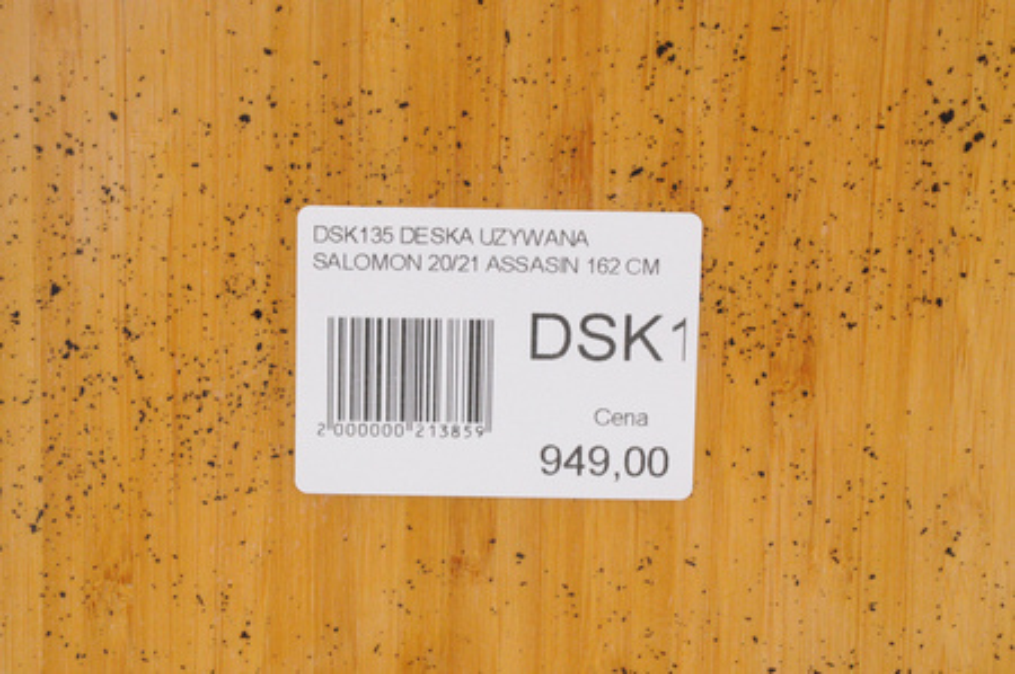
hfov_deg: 13.1
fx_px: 4436
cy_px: 337
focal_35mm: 158
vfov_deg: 8.7
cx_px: 508
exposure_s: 1/125
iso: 2800
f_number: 16
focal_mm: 105
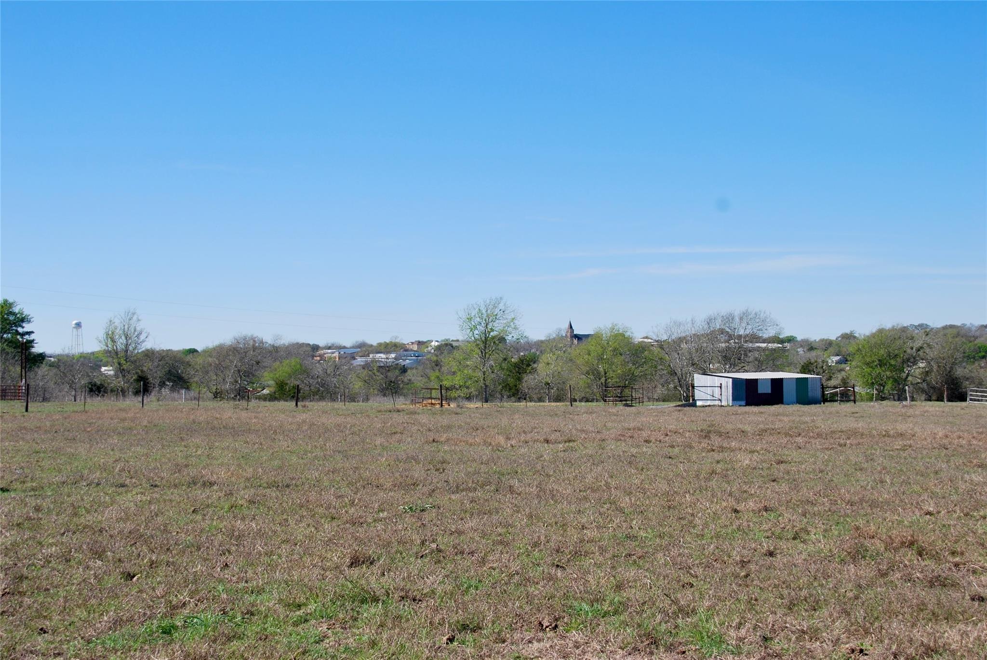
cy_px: 330
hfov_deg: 36.8
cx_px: 494
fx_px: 1482
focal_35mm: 54
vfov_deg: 25.1
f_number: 8
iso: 100
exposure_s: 1/250
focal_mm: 36
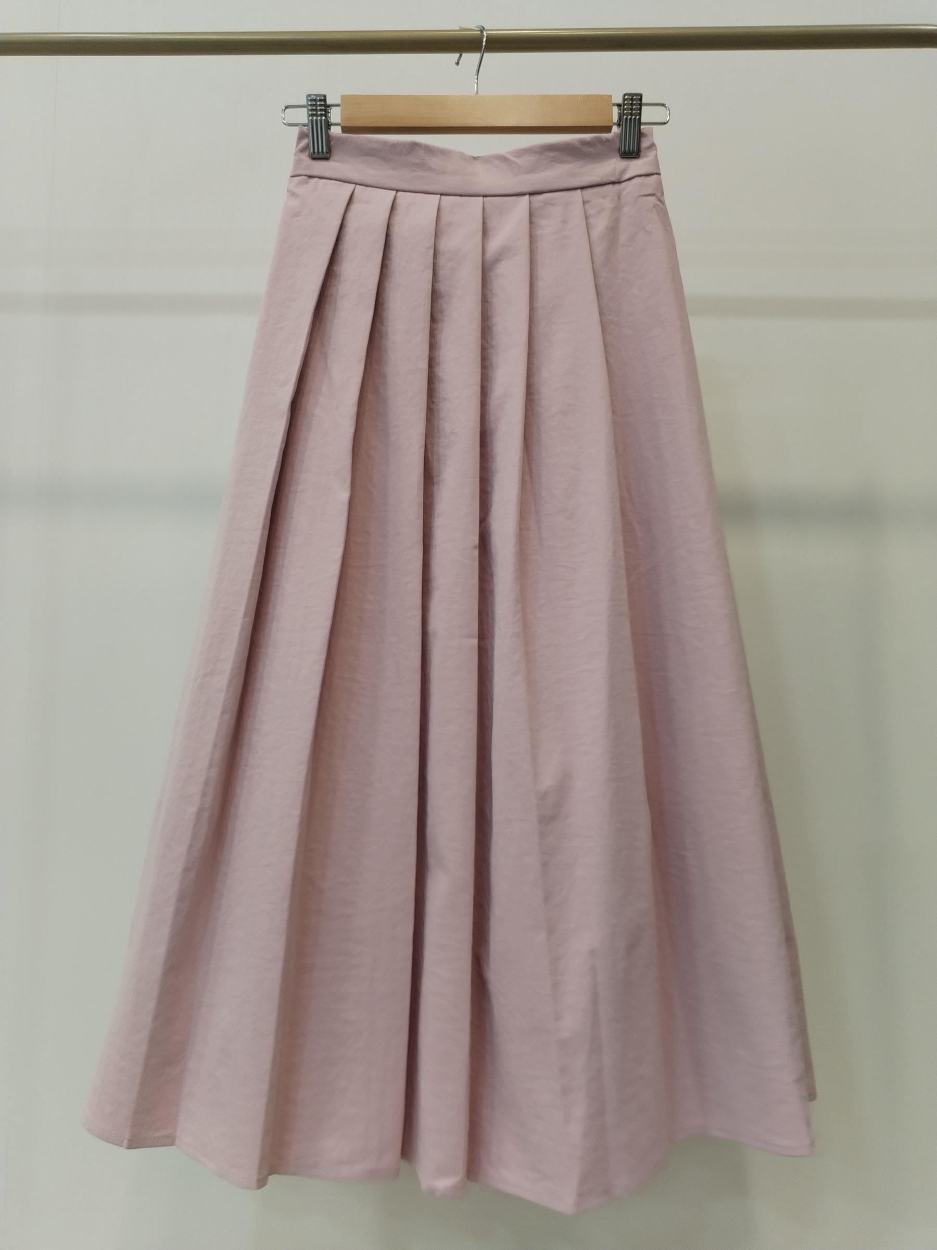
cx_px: 468
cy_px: 625
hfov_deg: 48.2
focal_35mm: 29
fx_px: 1047
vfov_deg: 61.7
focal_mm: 4.75
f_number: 1.8
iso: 269
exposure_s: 1/60
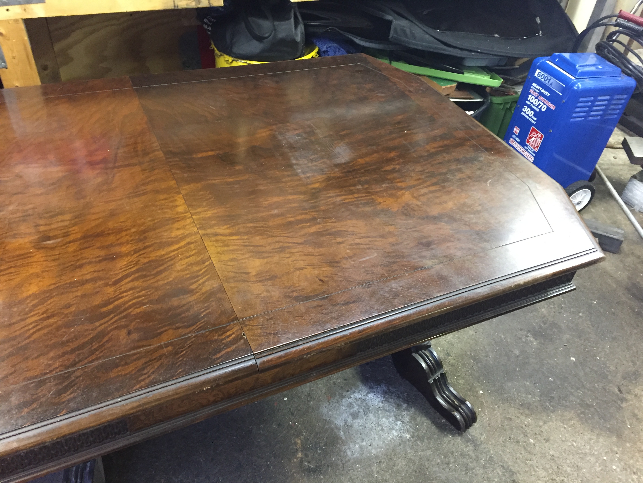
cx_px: 322
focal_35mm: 29
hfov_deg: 61.7
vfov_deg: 48.2
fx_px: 539
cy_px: 242
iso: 250
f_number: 2.2
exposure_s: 1/20
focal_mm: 4.15
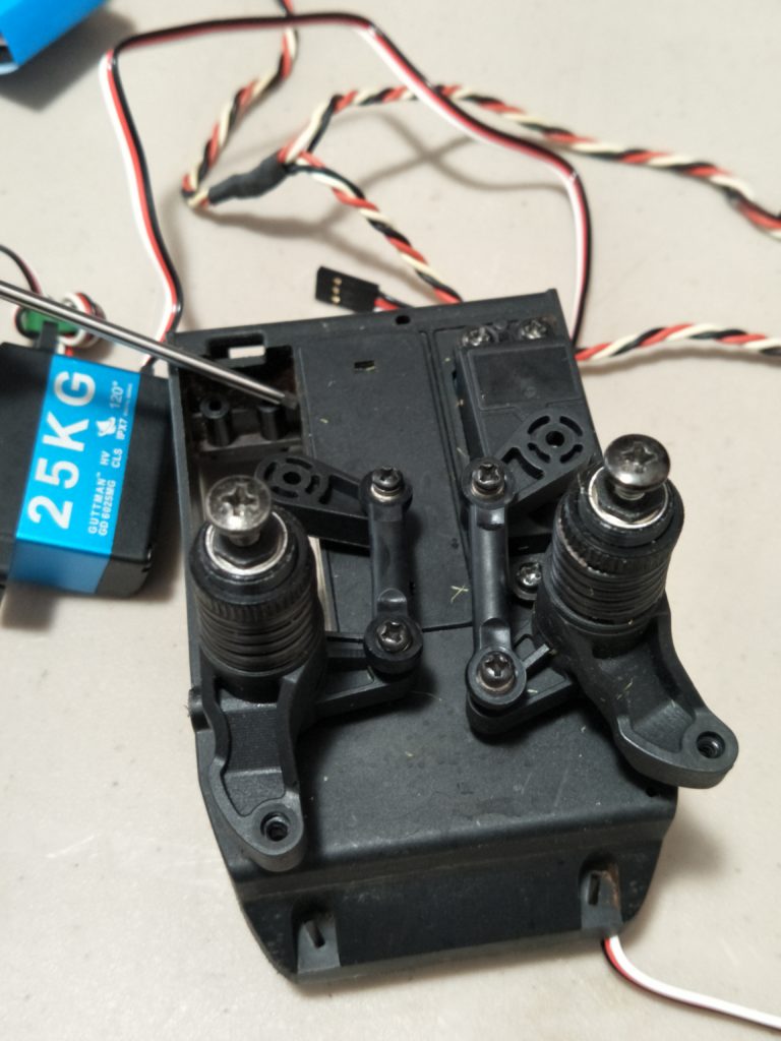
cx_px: 390
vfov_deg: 71.6
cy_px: 520
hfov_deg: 56.8
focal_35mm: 24
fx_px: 722
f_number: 1.7
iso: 420
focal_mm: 4.1
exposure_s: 1/33
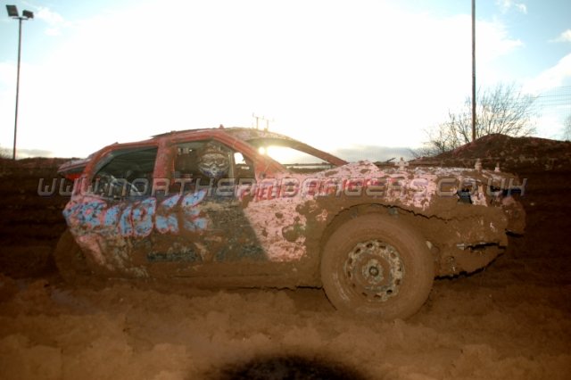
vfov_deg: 39.9
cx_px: 286
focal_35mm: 33
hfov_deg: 57.2
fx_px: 523
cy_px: 190
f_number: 4
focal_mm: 22
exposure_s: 1/500
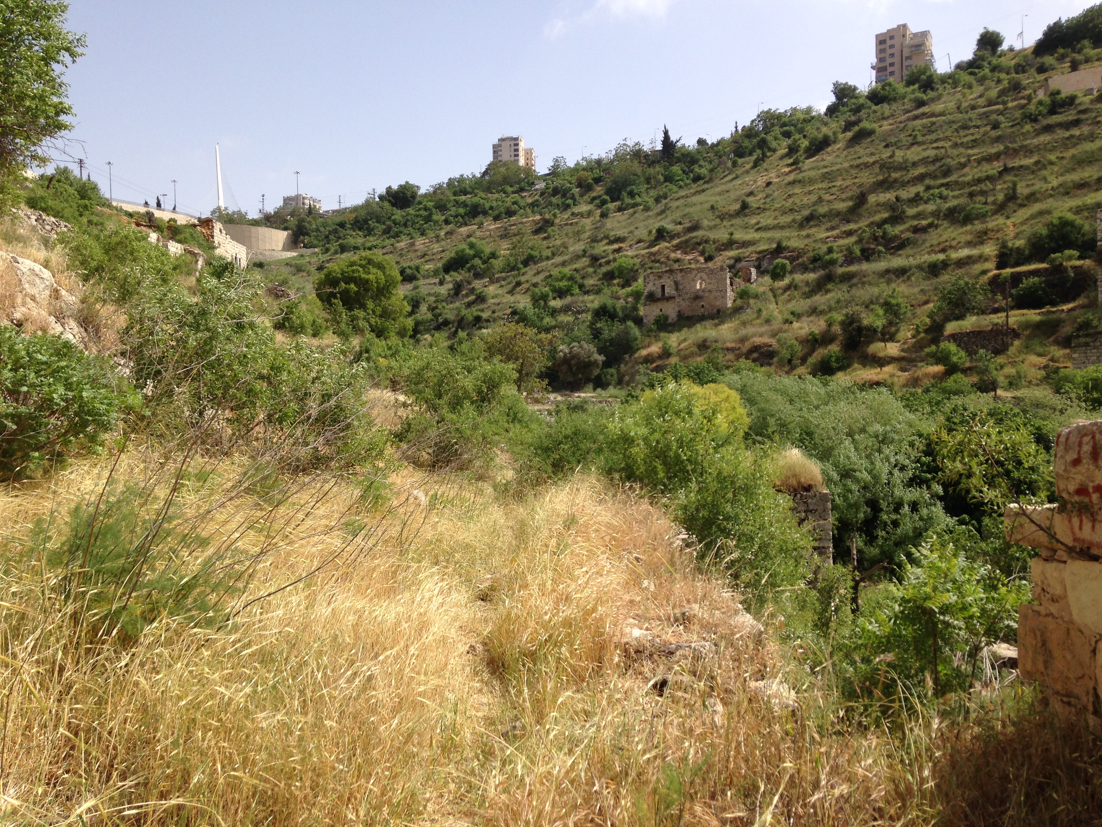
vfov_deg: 42.9
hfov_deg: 55.4
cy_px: 414
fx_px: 1051
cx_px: 551
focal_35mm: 33
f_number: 2.4
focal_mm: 4.12
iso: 50
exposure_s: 1/1595
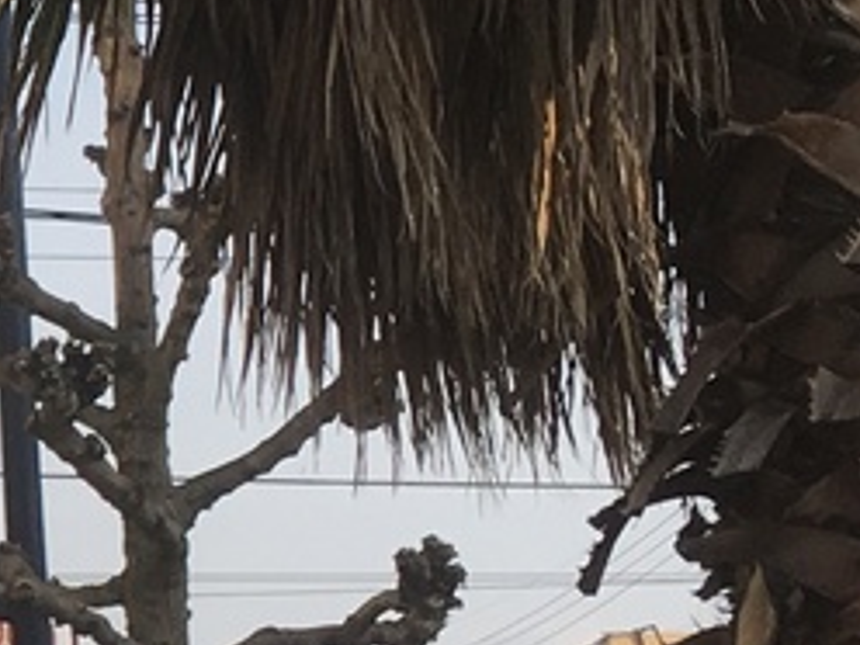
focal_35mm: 189
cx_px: -1212
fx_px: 4696
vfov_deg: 7.8
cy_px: 690
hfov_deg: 9.3
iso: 25
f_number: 2.2
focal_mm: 4.15
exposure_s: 1/541
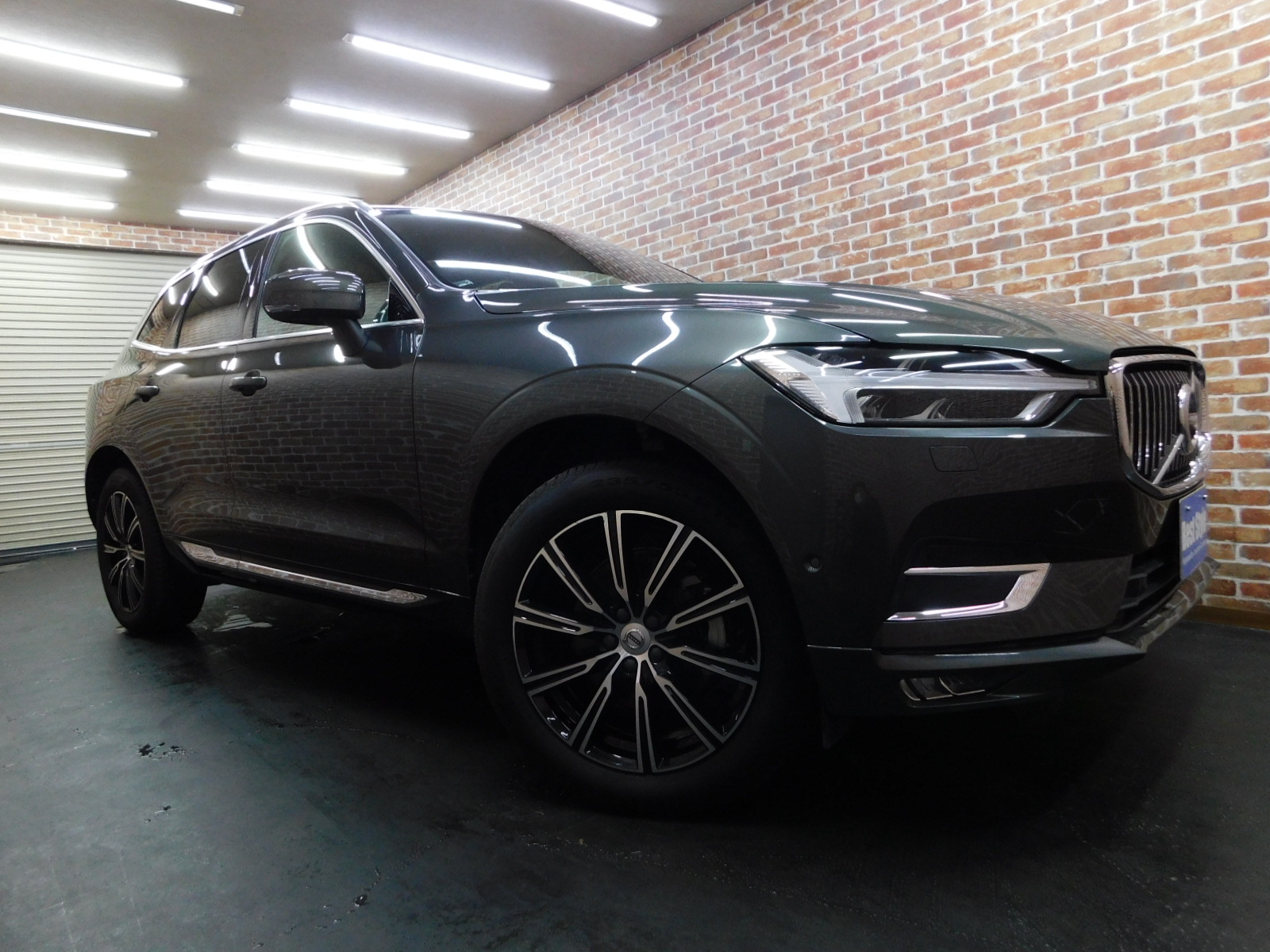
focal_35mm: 23
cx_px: 635
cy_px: 476
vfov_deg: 58.9
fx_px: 844
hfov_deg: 73.9
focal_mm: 4
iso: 250
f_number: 3
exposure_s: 1/30
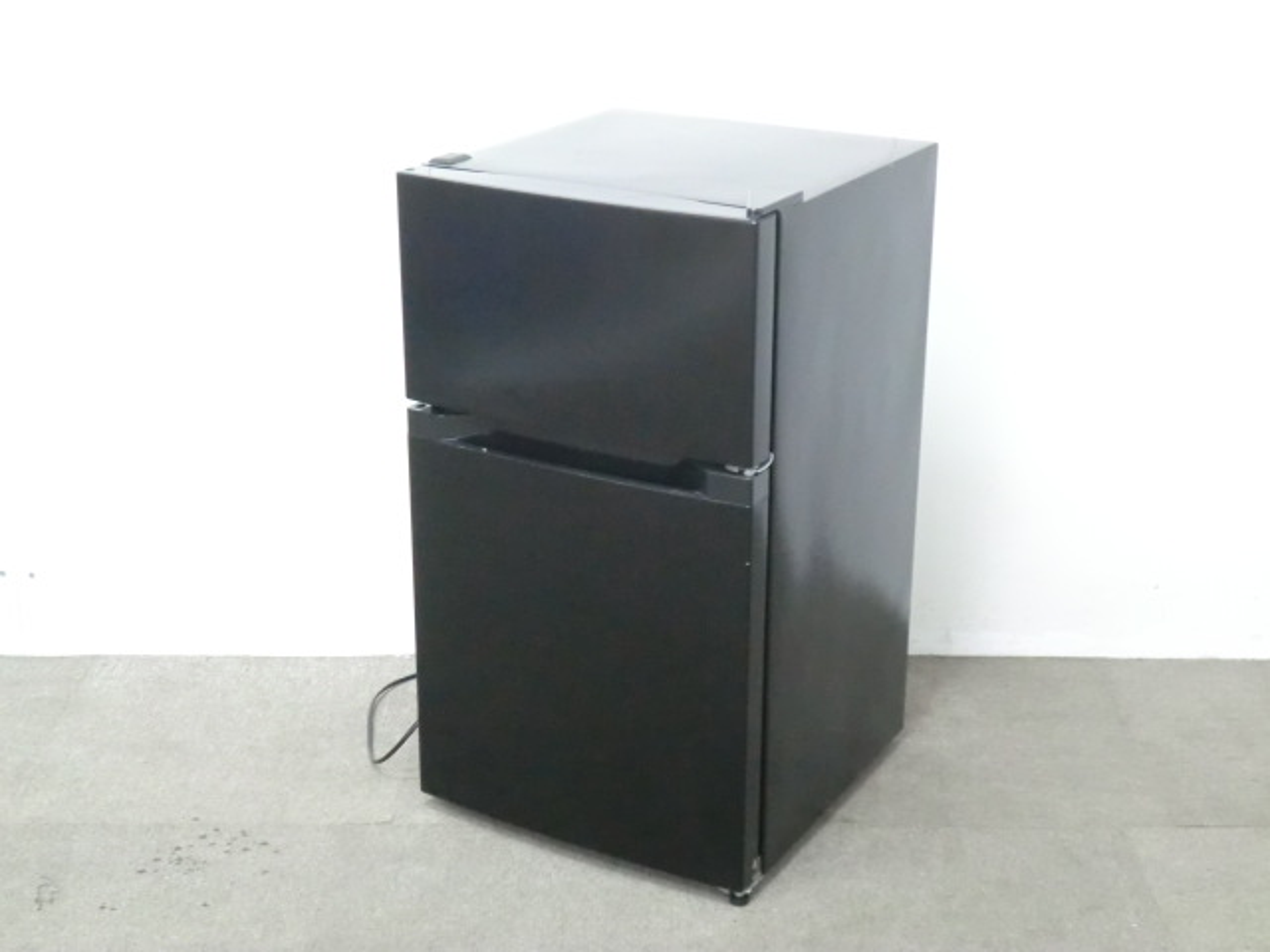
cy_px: 476
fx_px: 1981
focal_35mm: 54
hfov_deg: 35.5
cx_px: 635
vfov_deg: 27.0
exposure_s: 1/15
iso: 800
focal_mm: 9.8
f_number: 4.5
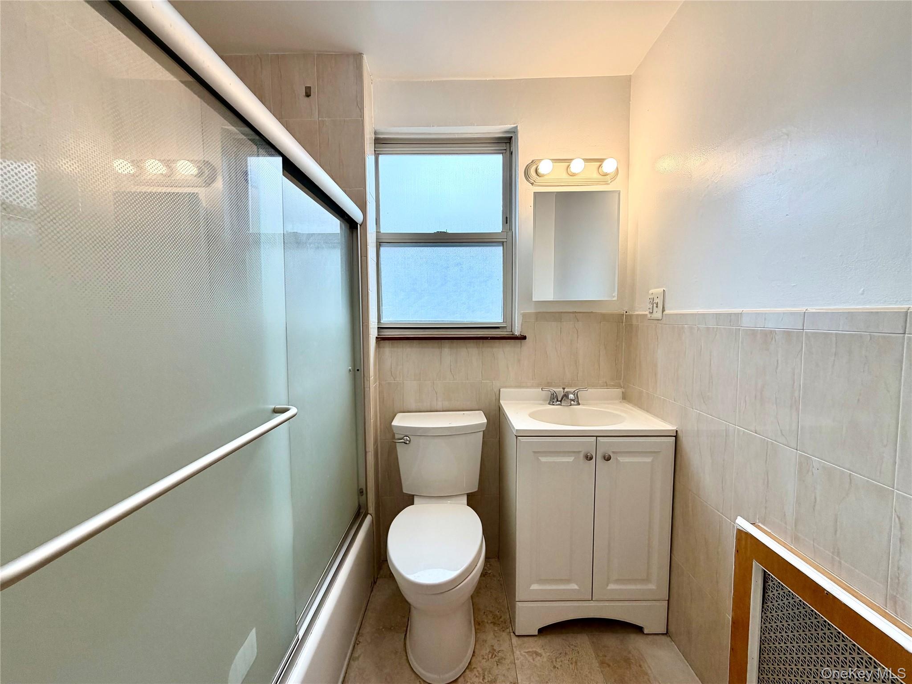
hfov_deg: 102.1
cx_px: 456
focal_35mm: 14
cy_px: 342
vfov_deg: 85.7
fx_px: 369
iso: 50
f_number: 2.2
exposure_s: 1/141
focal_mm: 2.22
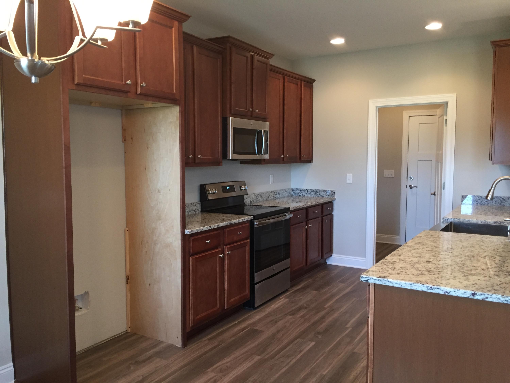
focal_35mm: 29
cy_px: 192
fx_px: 427
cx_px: 255
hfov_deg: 61.7
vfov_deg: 48.2
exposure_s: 1/30
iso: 125
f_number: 2.2
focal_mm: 4.15
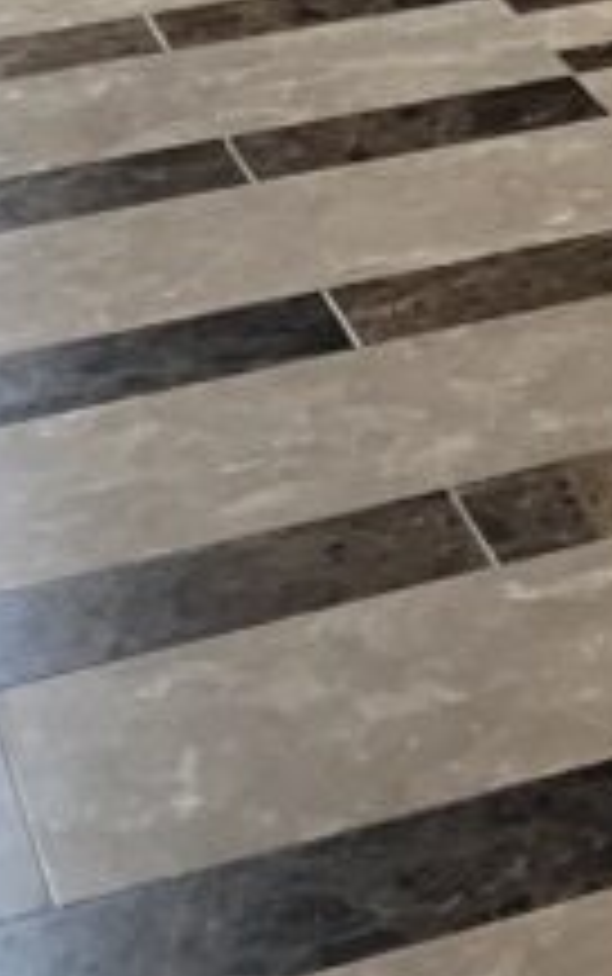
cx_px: 1467
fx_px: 3729
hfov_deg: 8.6
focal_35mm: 140
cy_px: -1183
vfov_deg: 12.5
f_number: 1.8
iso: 160
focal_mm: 3.99
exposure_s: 1/60
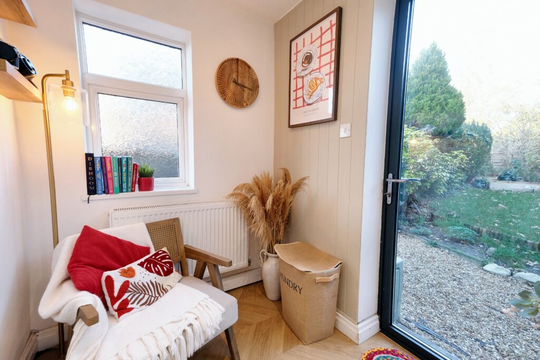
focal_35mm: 15
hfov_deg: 100.4
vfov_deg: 77.3
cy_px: 180
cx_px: 270
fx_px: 225
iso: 640
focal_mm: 10
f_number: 4
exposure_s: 1/60
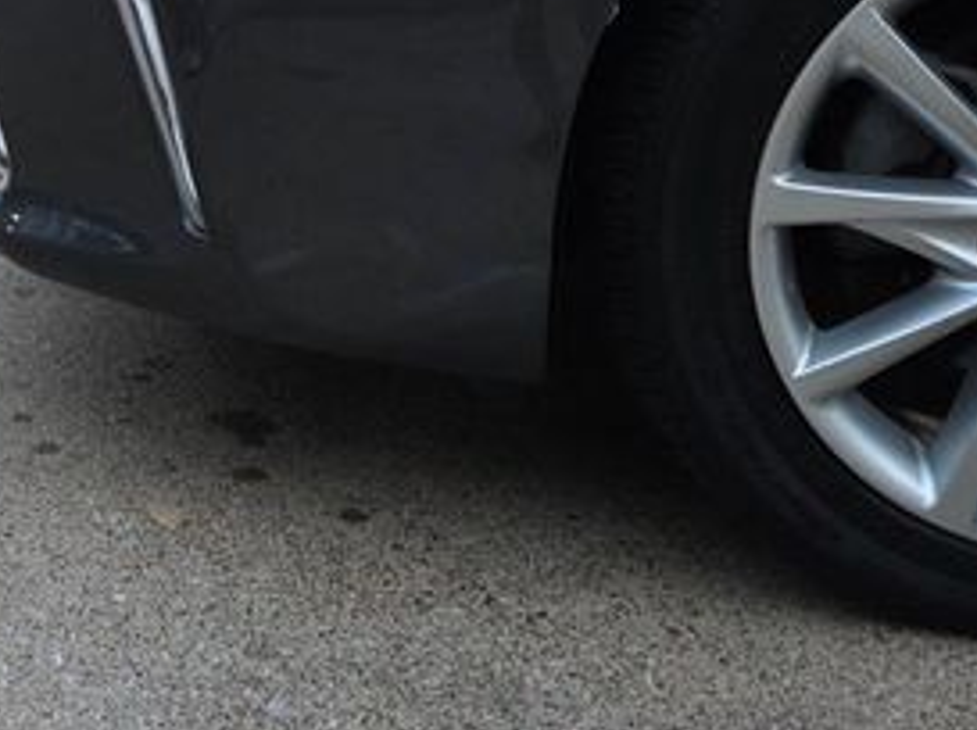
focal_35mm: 54
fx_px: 1522
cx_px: 118
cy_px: -4
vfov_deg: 25.6
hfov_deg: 33.9
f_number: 1.8
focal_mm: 5.4
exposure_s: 1/120
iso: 500
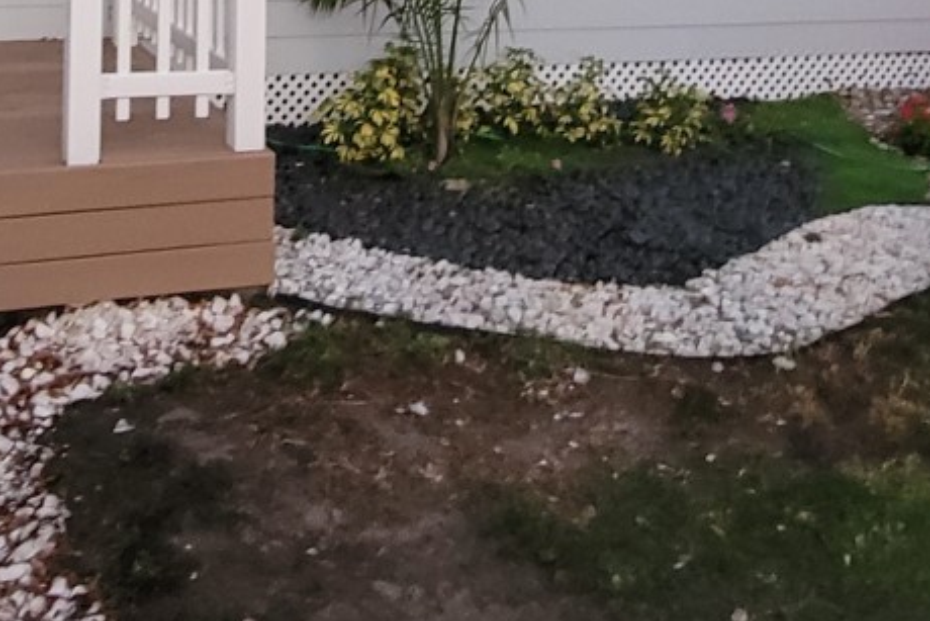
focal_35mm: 47
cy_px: -293
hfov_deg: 40.2
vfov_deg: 23.4
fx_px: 1214
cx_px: 184
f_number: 2.2
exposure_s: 1/30
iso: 640
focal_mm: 2.2
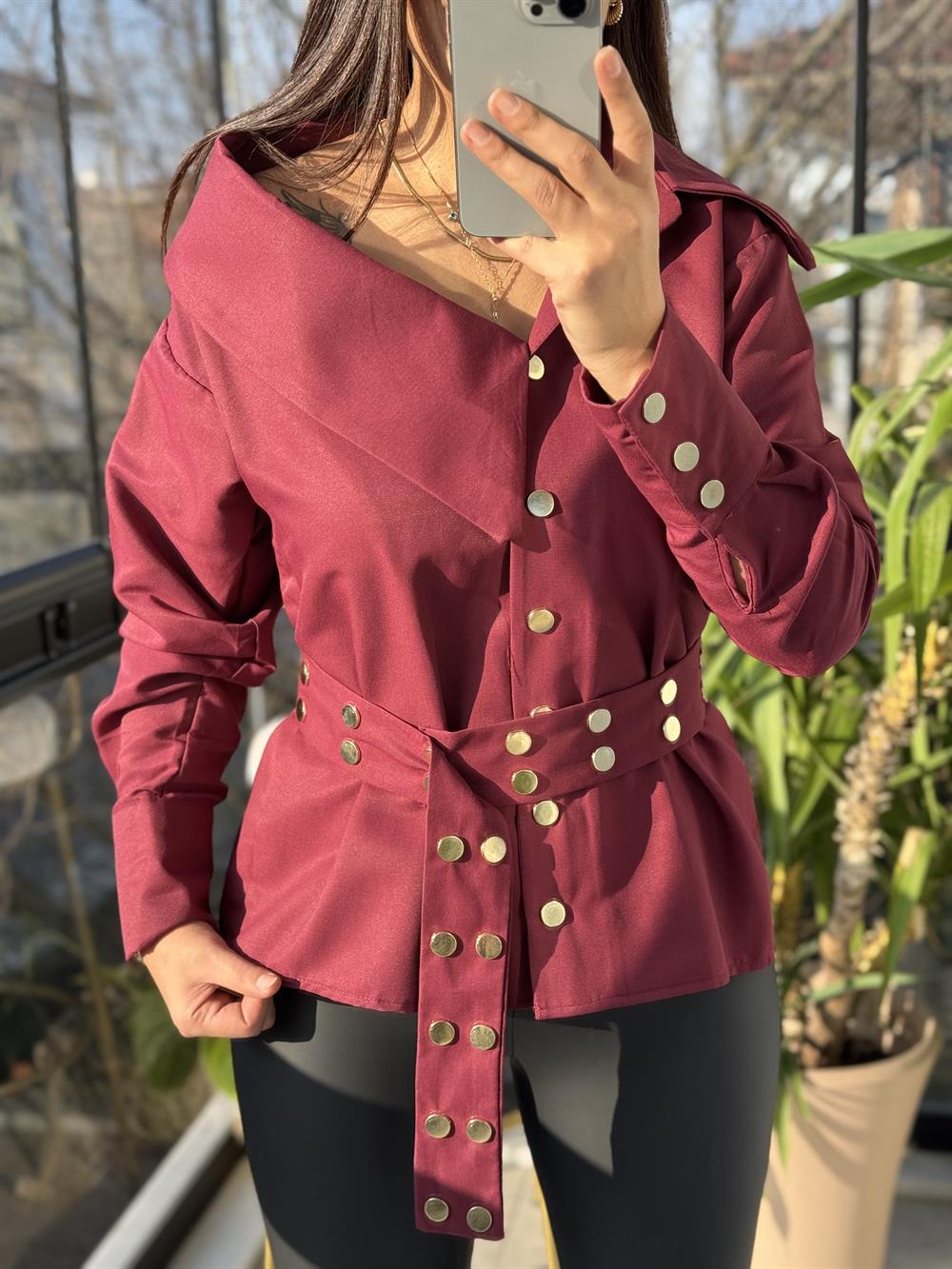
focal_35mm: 48
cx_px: 476
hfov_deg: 30.3
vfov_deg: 39.7
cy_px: 634
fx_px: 1760
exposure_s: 1/325
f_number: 1.78
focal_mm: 6.76
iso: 64
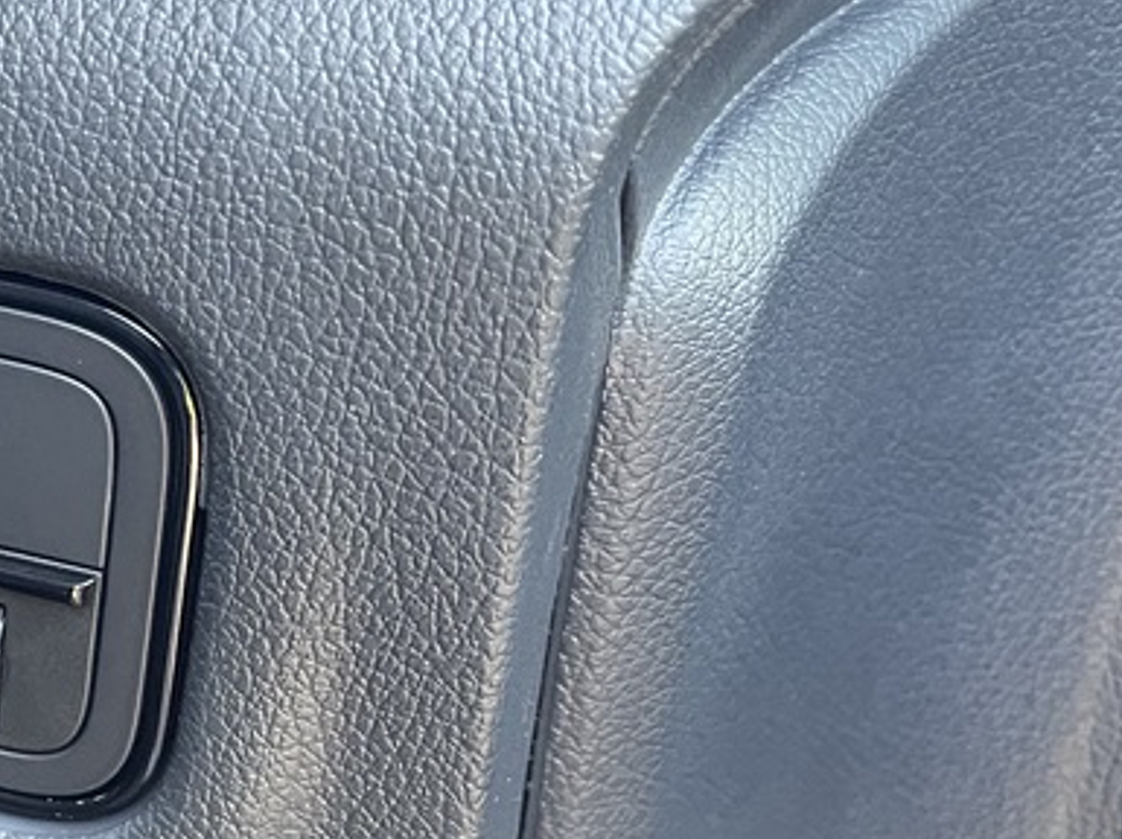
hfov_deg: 25.9
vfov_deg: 22.5
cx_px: -300
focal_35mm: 65
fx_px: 2105
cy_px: 373
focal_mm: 5.1
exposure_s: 1/60
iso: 320
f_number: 1.6
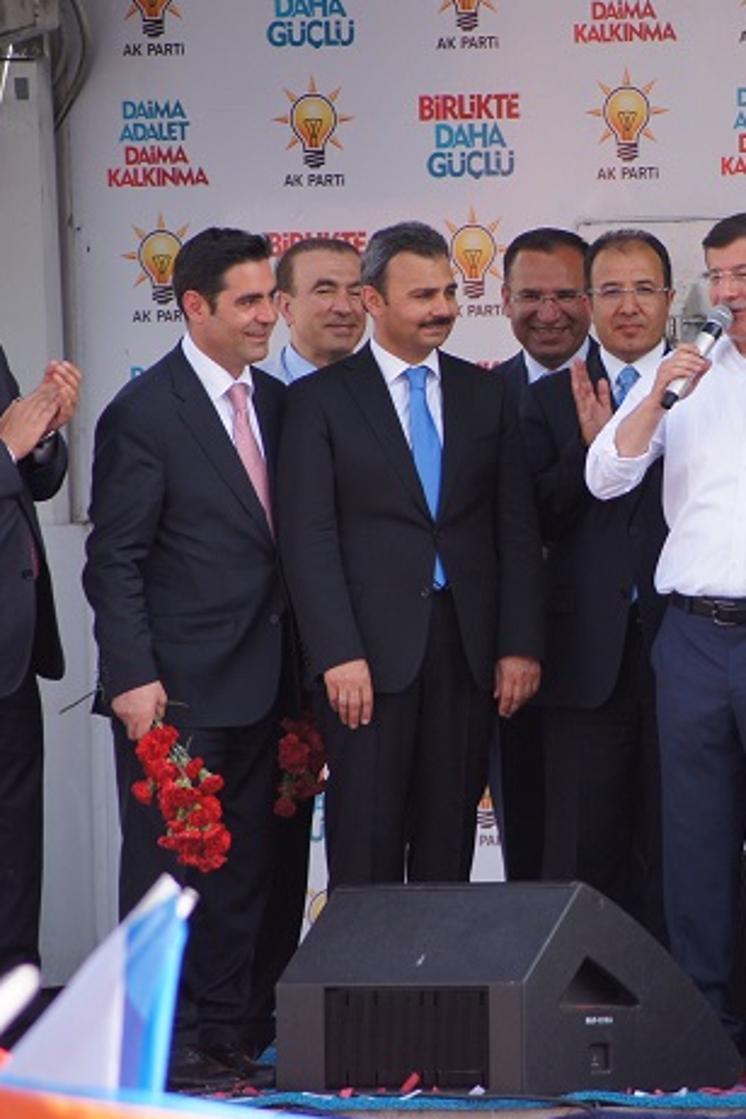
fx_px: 14111
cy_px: 560
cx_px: 688
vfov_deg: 4.5
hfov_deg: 3.0
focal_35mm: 454
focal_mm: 200
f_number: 5.6
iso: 250
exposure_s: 1/320
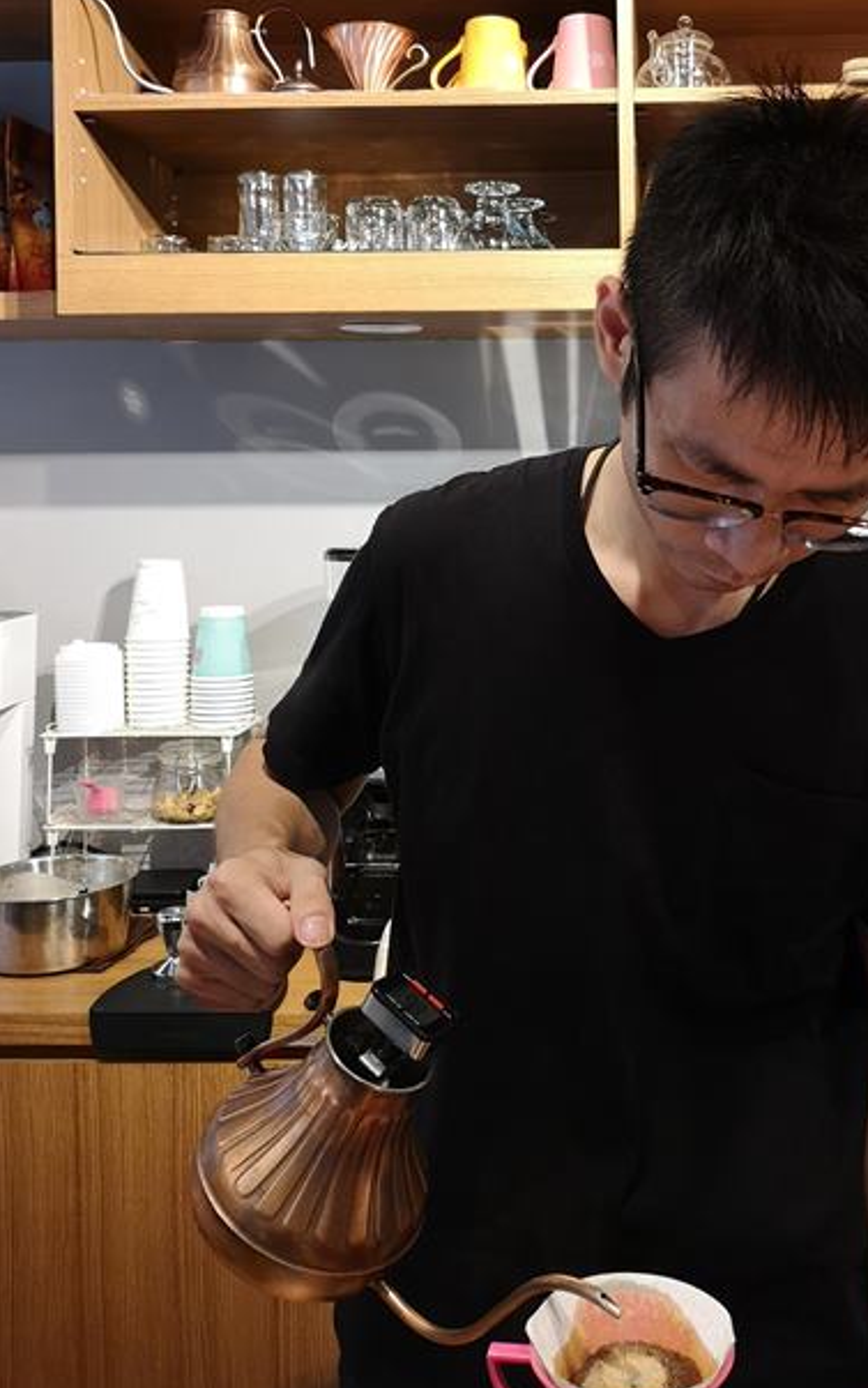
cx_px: 649
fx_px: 1438
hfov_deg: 32.9
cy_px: 493
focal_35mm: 38
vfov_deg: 50.8
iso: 160
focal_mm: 3.95
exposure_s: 1/30
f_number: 1.8
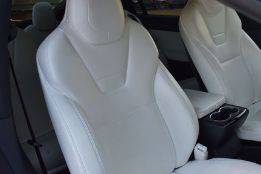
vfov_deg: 33.4
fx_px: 290
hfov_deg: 47.2
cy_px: 83
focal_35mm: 40
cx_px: 186
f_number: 8
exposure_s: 1/80
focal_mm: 18
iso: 400
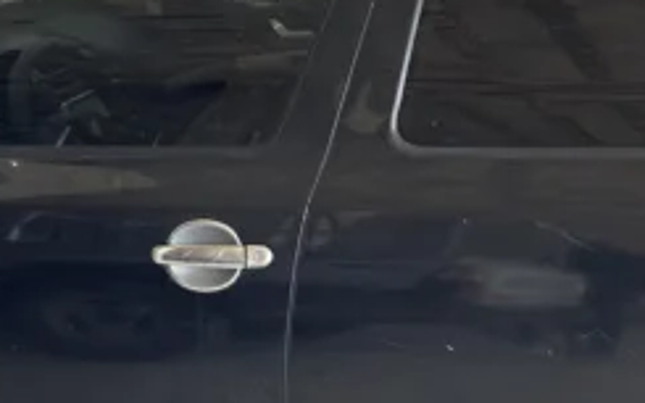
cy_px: 308
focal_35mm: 108
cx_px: 466
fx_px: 1898
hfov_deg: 19.2
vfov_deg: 12.1
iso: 32
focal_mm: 4.2
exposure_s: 1/139
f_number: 1.6
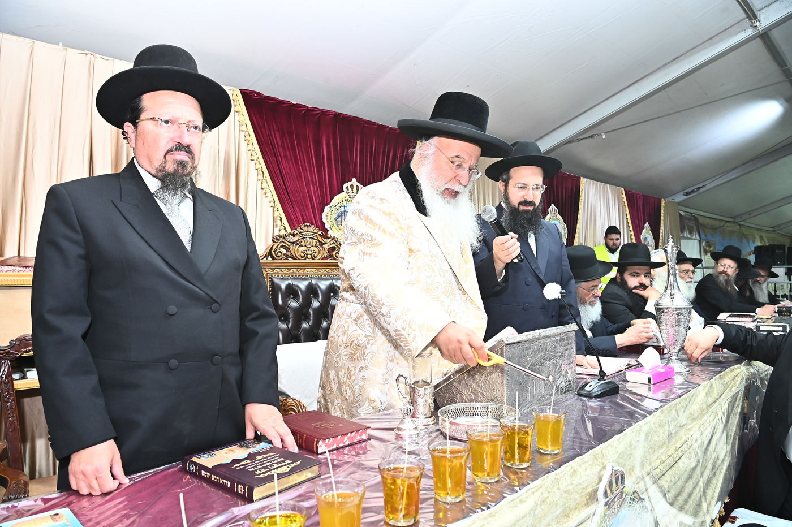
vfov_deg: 53.1
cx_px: 396
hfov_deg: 73.8
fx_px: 528
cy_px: 264
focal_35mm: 24
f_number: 7.1
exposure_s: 1/160
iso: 2500
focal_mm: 24
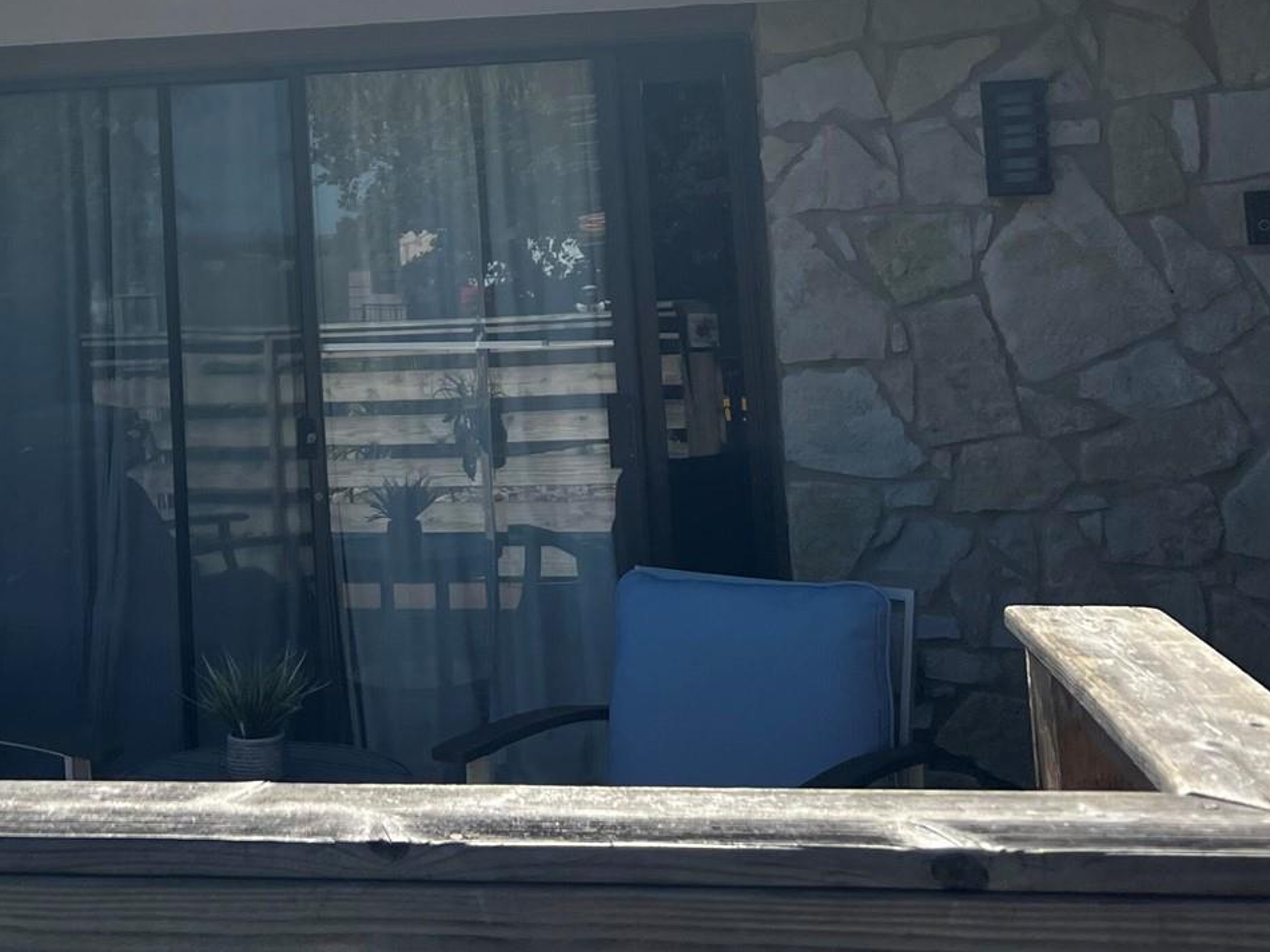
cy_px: 79
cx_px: 124
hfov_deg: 32.6
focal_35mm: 56
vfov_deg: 25.2
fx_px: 2054
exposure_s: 1/4630
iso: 50
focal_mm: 5.7
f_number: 1.5
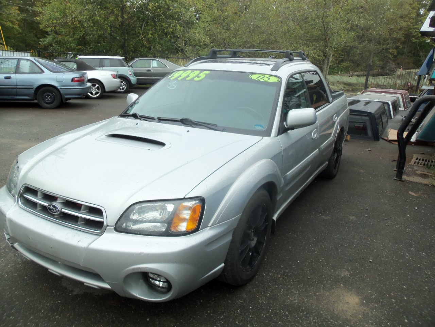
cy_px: 164
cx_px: 218
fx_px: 364
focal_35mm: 29
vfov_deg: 48.2
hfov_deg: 61.7
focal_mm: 5.2
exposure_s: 1/200
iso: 80
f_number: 3.4
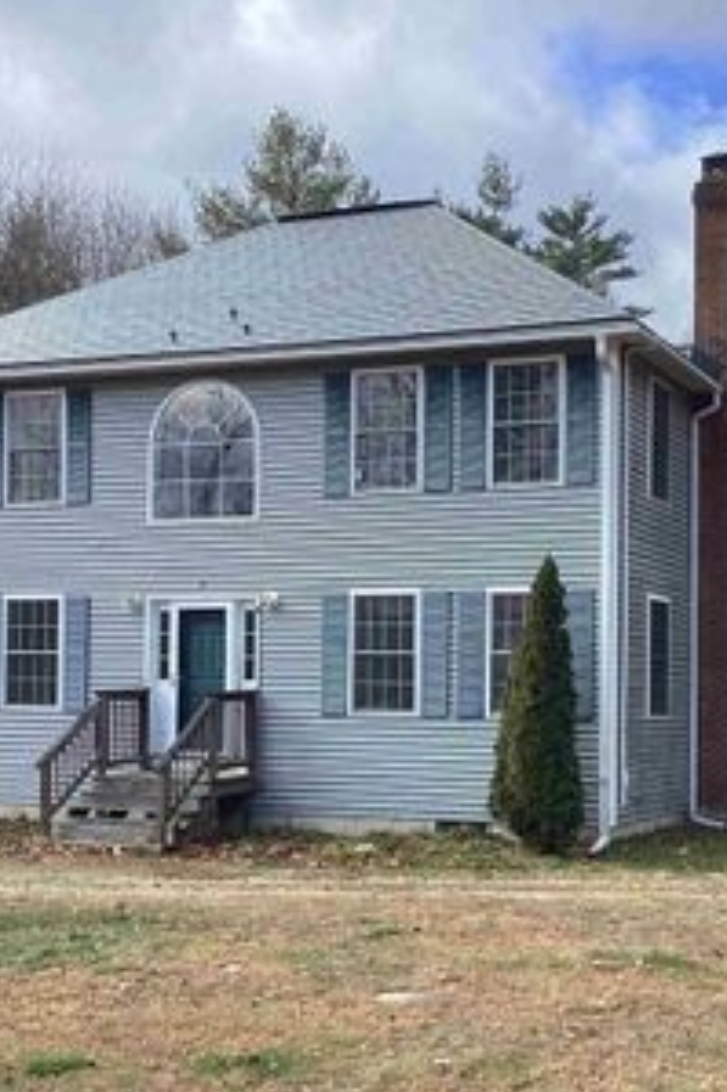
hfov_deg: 24.9
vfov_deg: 36.7
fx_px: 1638
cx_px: 490
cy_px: 670
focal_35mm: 54
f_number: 2.4
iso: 25
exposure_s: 1/357
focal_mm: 3.3
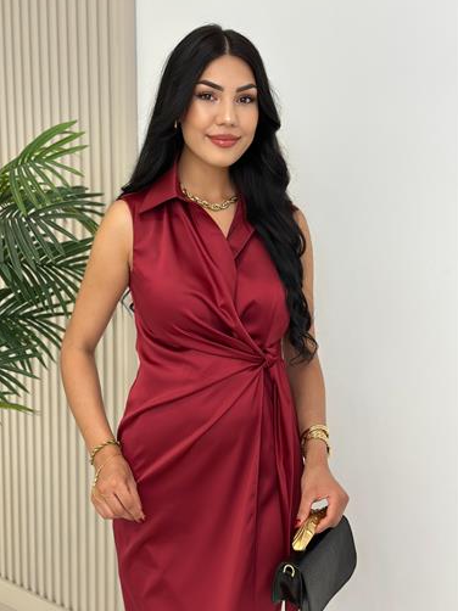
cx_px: 222
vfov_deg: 37.5
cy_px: 312
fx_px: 900
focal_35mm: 51
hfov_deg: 28.5
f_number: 1.78
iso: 64
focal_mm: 6.86
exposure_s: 1/142
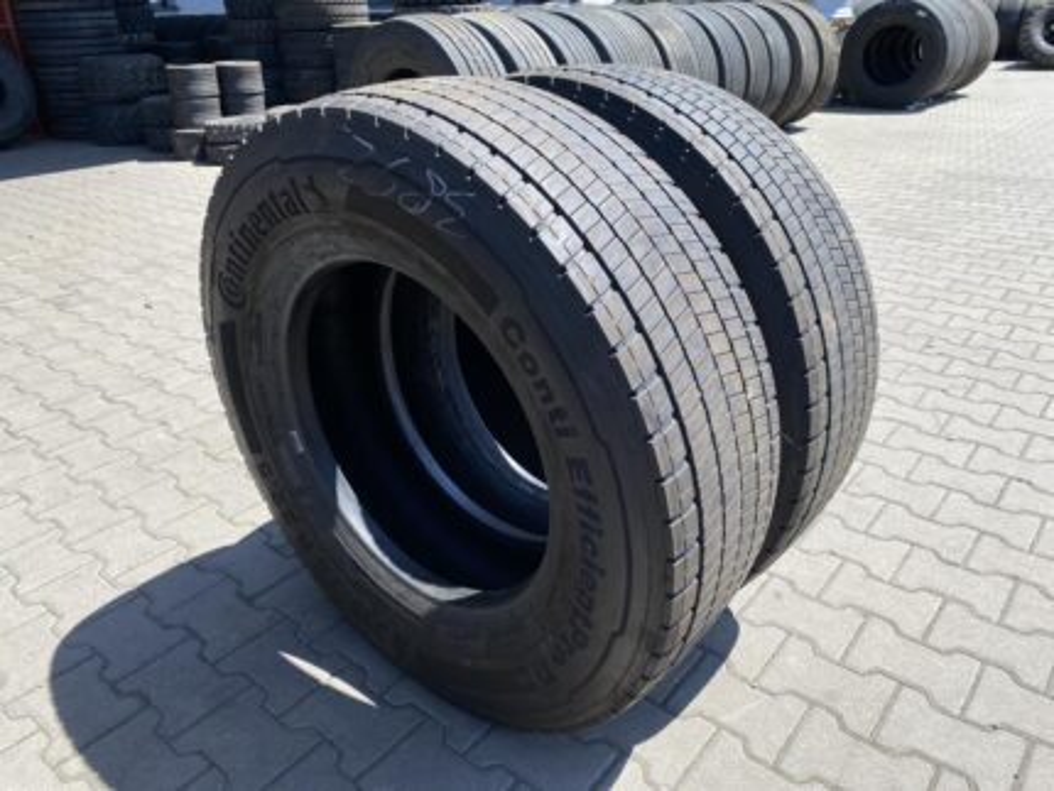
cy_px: 396
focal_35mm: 26
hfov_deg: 67.3
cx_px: 527
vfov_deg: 53.1
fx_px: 792
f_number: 1.8
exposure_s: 1/1258
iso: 32
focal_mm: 4.25
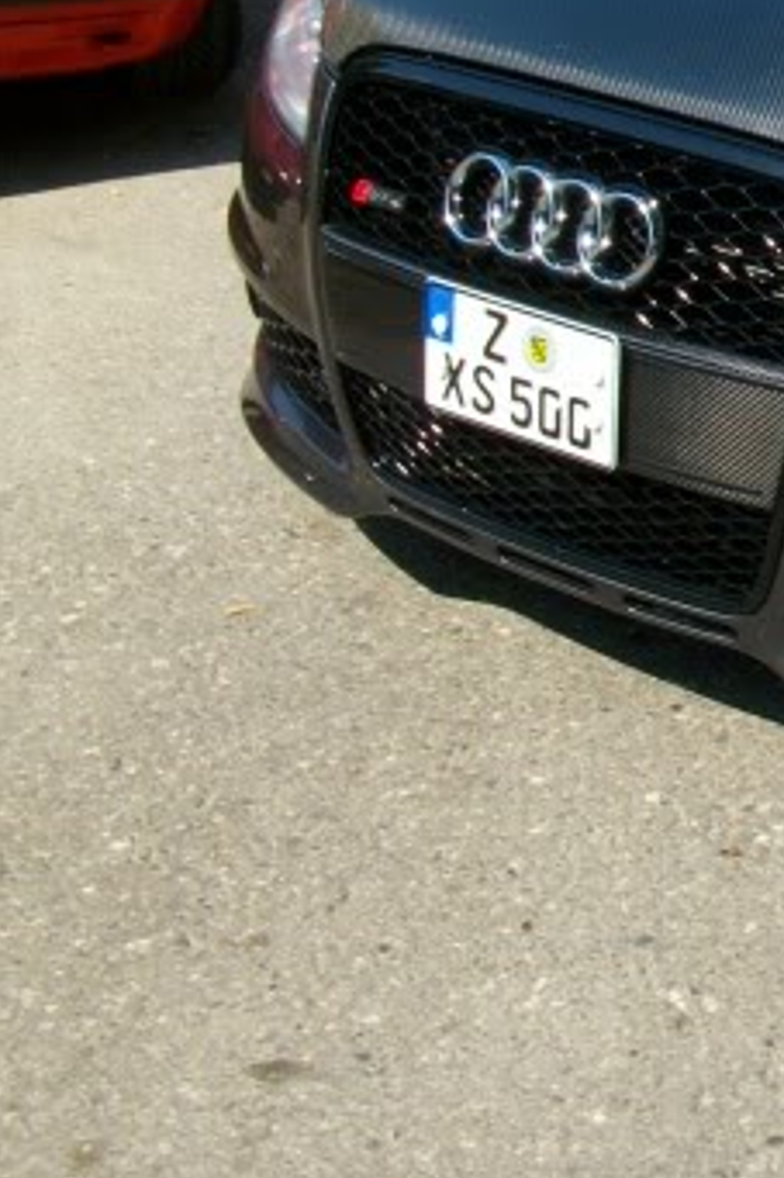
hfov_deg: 14.8
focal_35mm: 83
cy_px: 193
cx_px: 1319
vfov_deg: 24.0
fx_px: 2714
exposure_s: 1/265
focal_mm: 5.7
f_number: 5.5
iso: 80
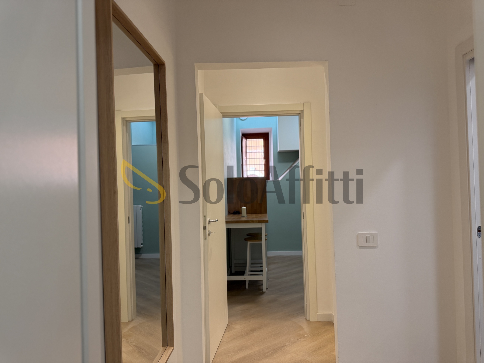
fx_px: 336
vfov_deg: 56.8
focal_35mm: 24
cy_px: 182
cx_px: 242
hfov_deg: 71.6
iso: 160
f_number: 1.78
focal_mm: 6.76
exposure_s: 1/100
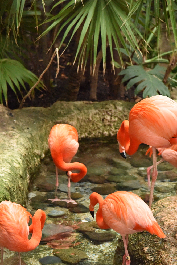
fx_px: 1135
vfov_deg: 13.3
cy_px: 169
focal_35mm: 154
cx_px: 102
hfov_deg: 8.9
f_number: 4.5
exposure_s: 1/250
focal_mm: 120
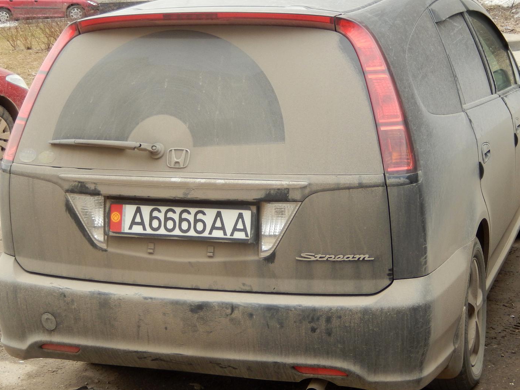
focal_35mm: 71
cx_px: 269
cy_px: 191
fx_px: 1067
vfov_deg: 20.7
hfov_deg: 27.4
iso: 125
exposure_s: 1/125
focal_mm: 10.4
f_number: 4.6
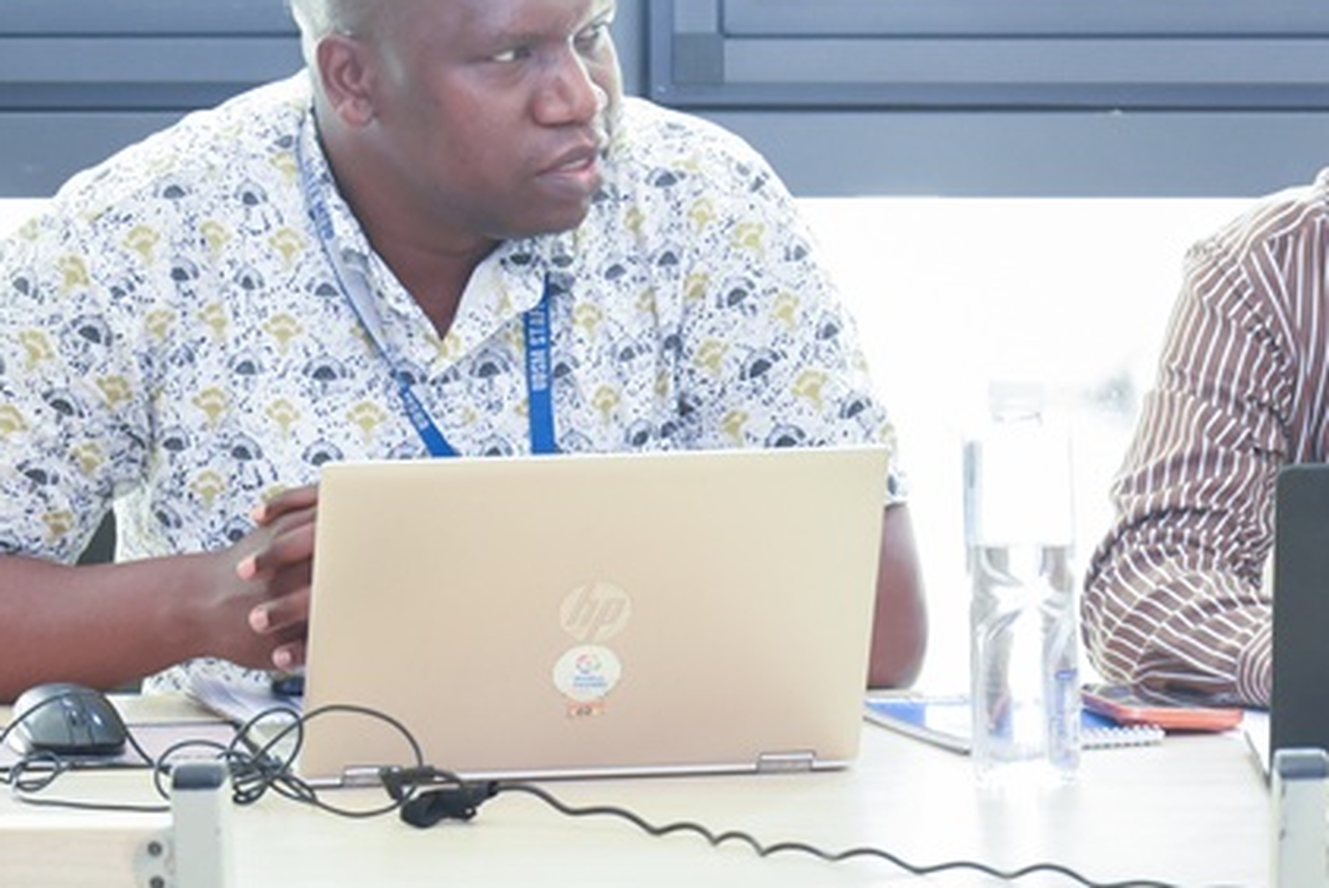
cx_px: 1531
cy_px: 69
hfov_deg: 6.8
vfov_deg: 4.6
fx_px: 11119
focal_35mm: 301
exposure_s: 1/125
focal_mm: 125
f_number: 8
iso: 2500
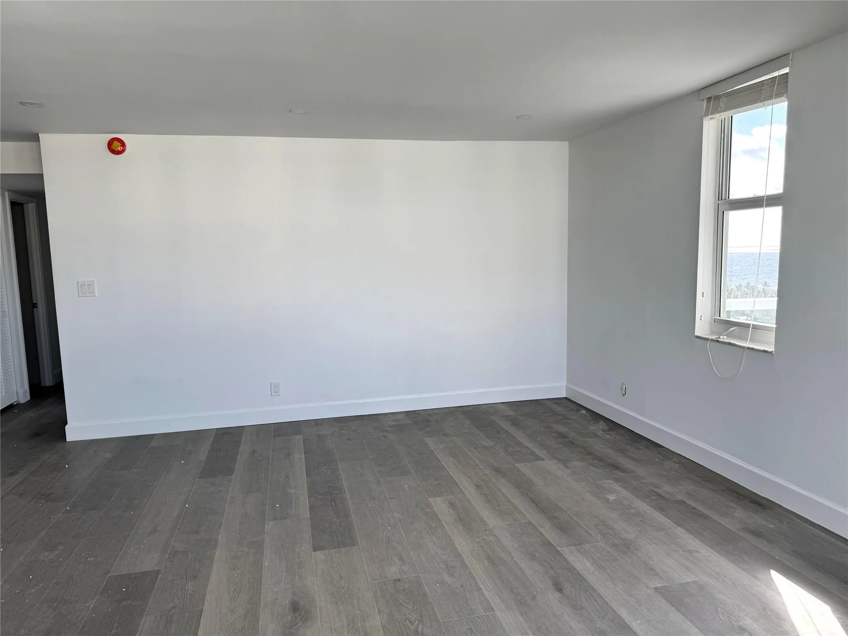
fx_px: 588
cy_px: 318
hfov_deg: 71.6
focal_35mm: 24
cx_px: 424
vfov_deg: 56.8
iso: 80
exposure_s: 1/241
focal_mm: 6.76
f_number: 1.78
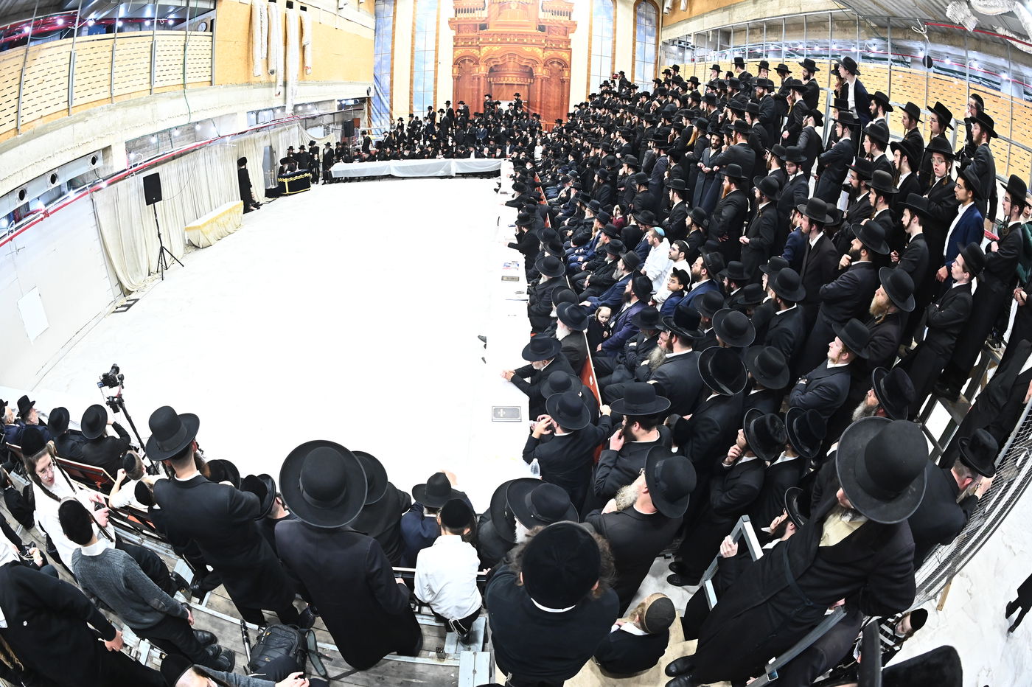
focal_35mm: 16
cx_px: 516
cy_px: 344
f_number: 7.1
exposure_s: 1/200
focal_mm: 16
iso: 3200
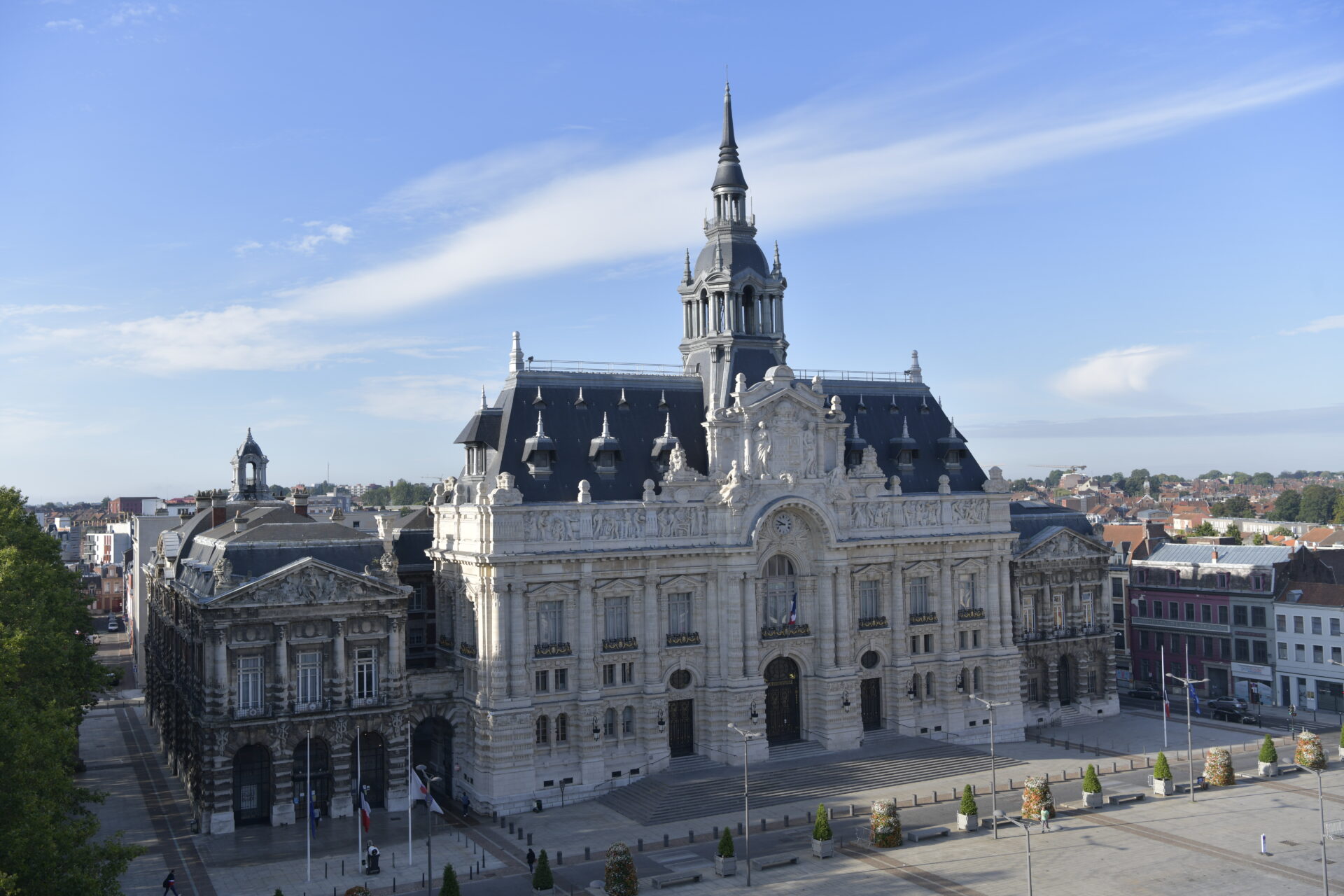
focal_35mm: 32
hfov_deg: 58.7
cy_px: 448
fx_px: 1195
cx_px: 672
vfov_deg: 41.1
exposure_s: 1/400
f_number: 5.6
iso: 100
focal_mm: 32
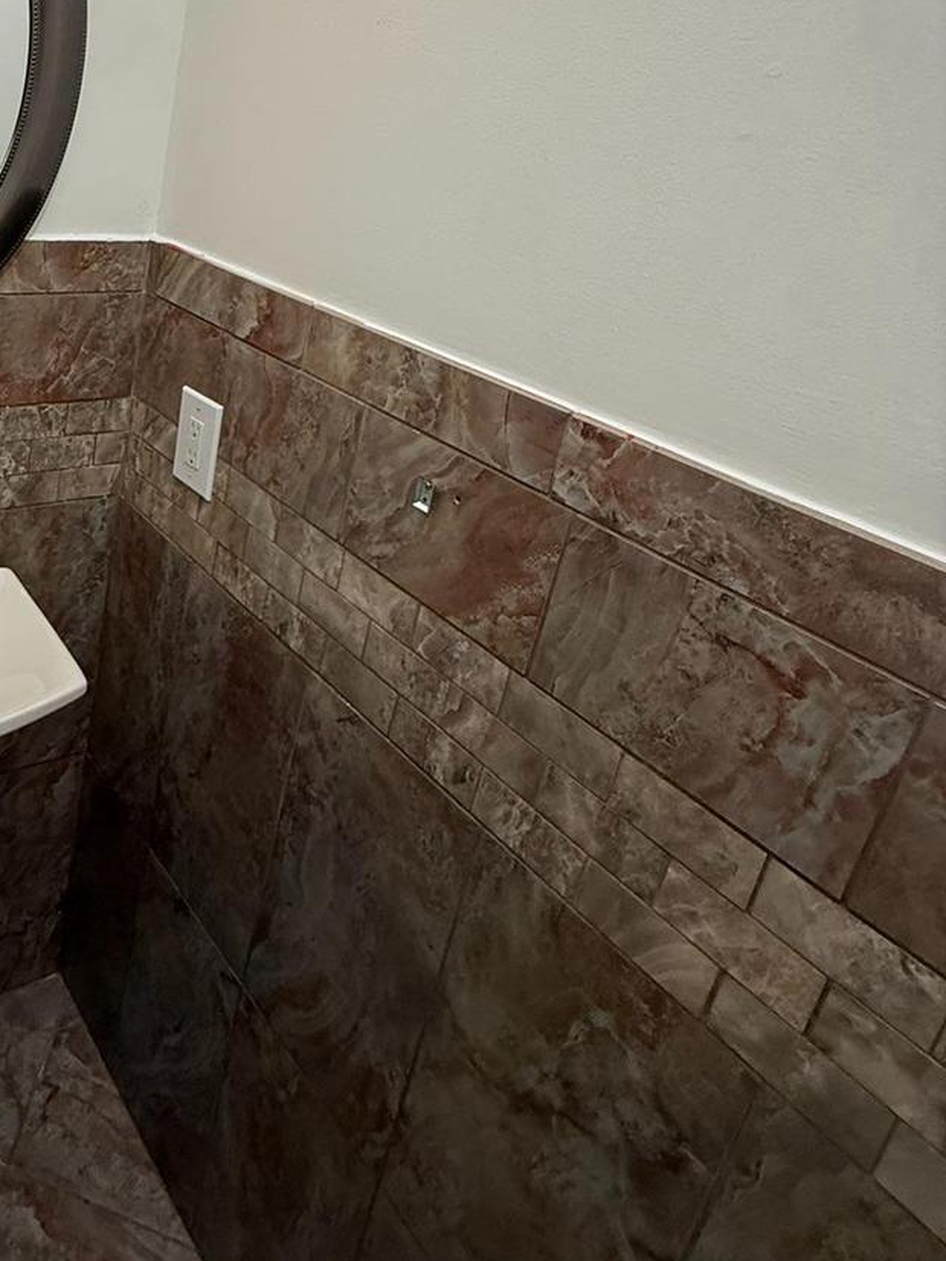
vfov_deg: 64.1
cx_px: 70
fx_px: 948
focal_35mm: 26
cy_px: 348
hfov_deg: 47.0
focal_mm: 2.22
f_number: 2.2
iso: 160
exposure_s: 1/120
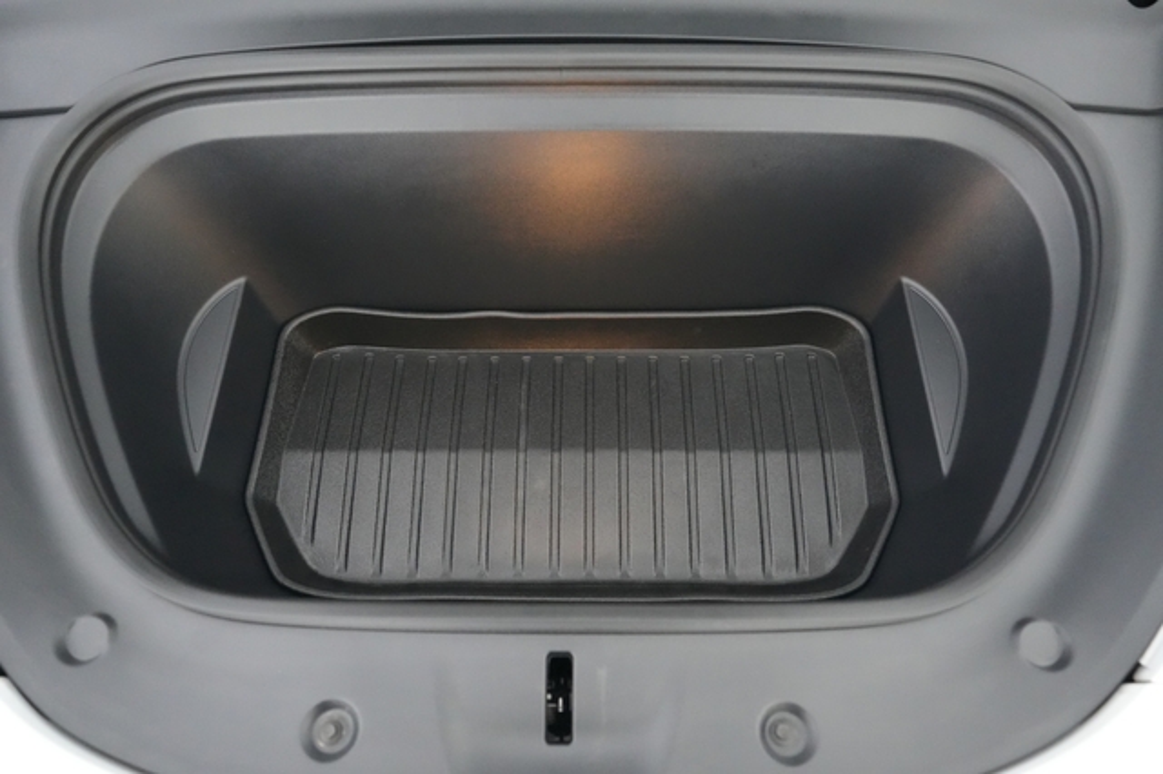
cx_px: 582
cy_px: 387
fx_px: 775
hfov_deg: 73.8
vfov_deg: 53.1
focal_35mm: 24
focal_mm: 24
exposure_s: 1/125
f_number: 2.8
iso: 12800
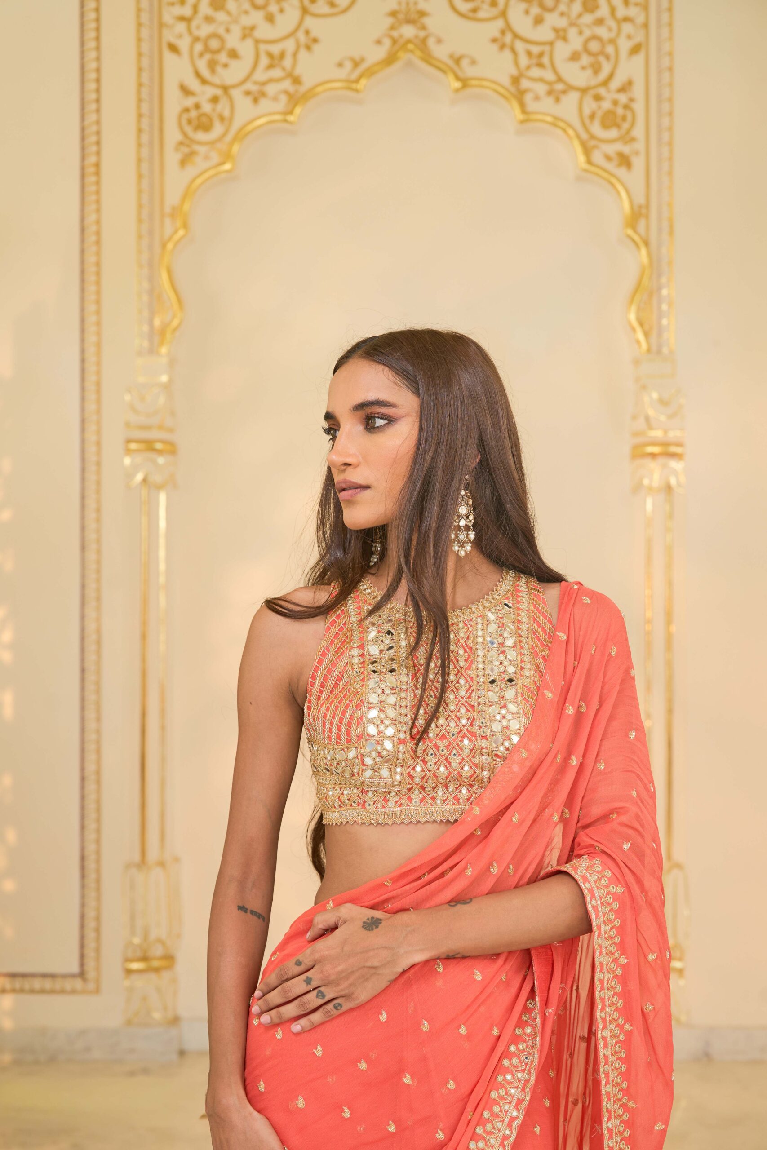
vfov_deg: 35.6
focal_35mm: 56
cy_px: 575
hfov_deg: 24.2
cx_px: 384
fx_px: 1789
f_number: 5.6
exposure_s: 1/80
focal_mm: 56
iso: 200
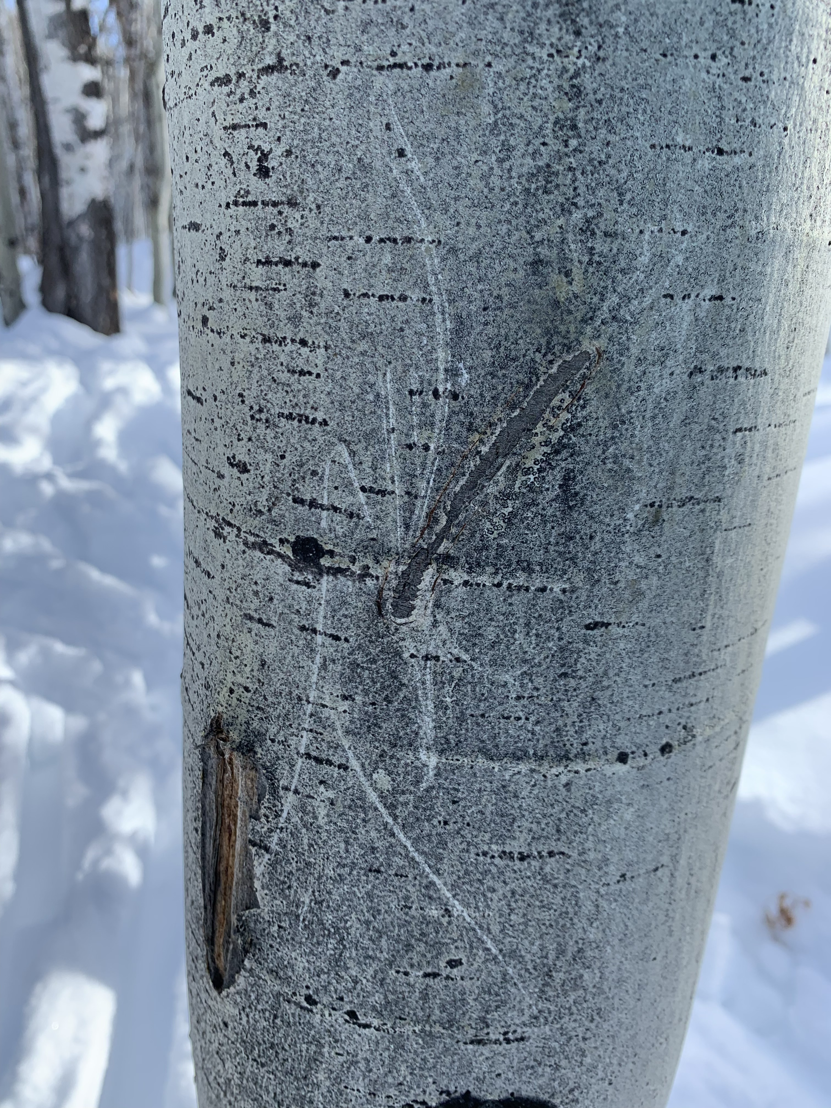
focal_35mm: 26
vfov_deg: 67.3
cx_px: 416
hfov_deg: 53.1
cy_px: 554
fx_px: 832
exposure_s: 1/546
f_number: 1.8
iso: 25
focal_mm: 4.25
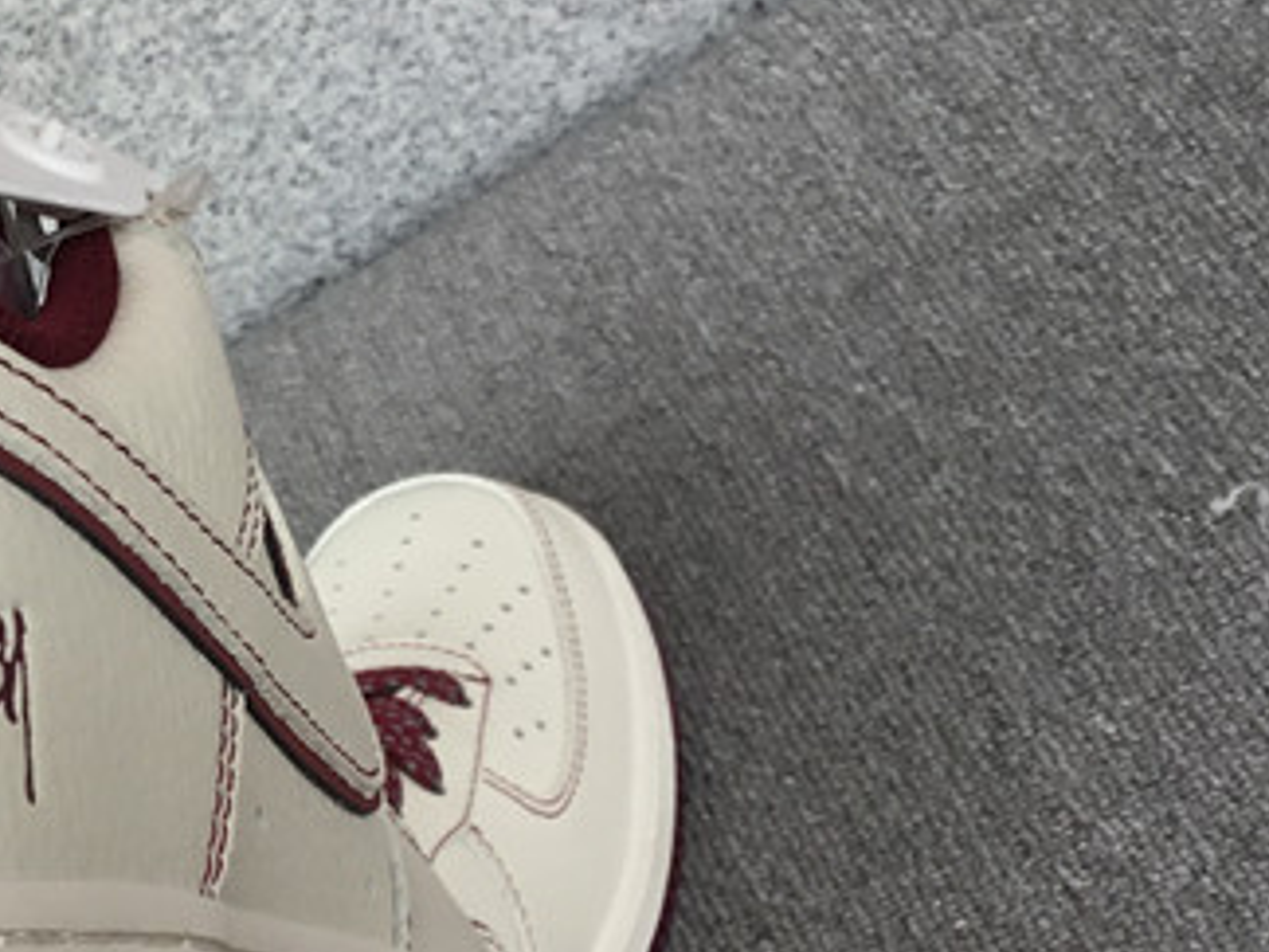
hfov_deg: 21.8
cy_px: 519
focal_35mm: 86
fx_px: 3153
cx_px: -31
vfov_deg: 17.2
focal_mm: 3.3
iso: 25
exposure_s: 1/115
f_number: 2.4
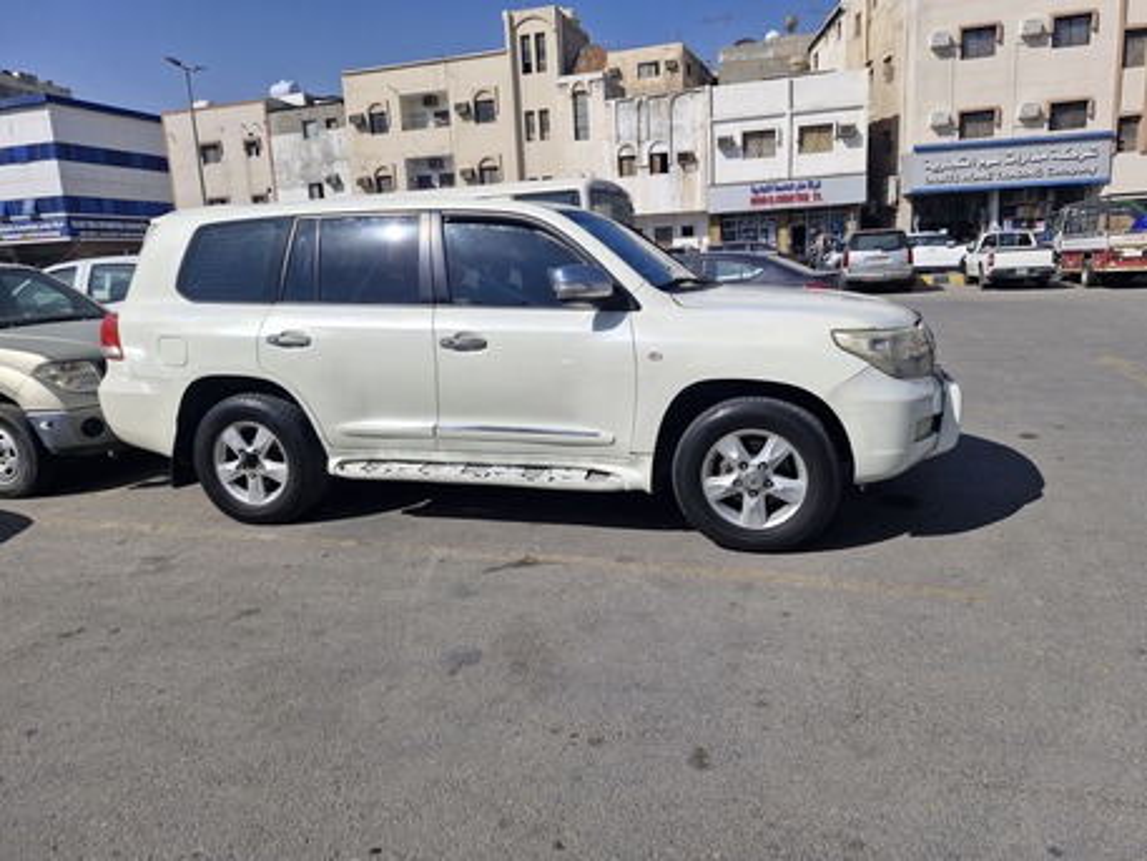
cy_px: 430
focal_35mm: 23
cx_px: 574
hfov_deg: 73.9
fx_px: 762
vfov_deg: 58.9
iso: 50
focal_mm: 5.54
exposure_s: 1/3496
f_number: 1.8
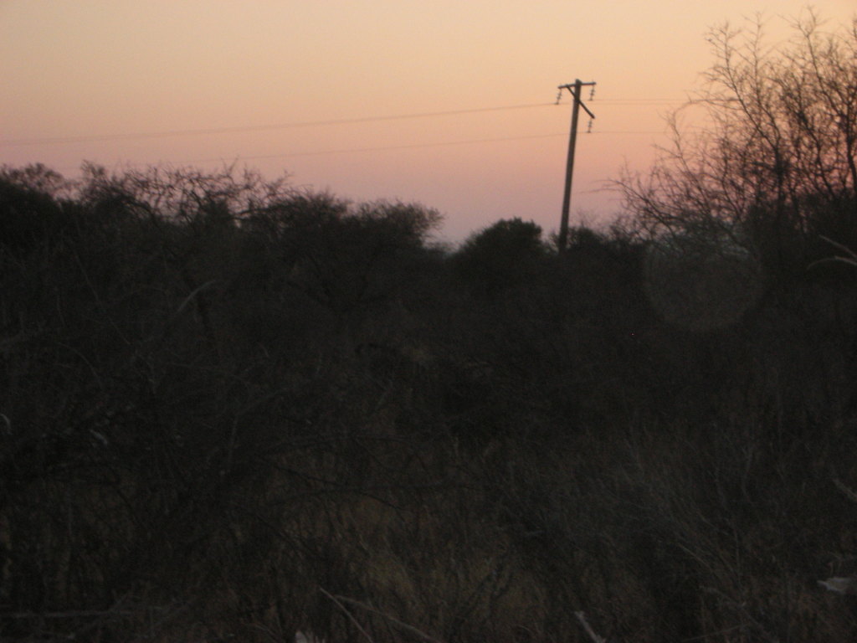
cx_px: 428
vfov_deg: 14.1
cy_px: 322
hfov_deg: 18.7
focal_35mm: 105
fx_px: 2600
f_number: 5.4
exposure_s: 1/120
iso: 200
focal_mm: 17.4
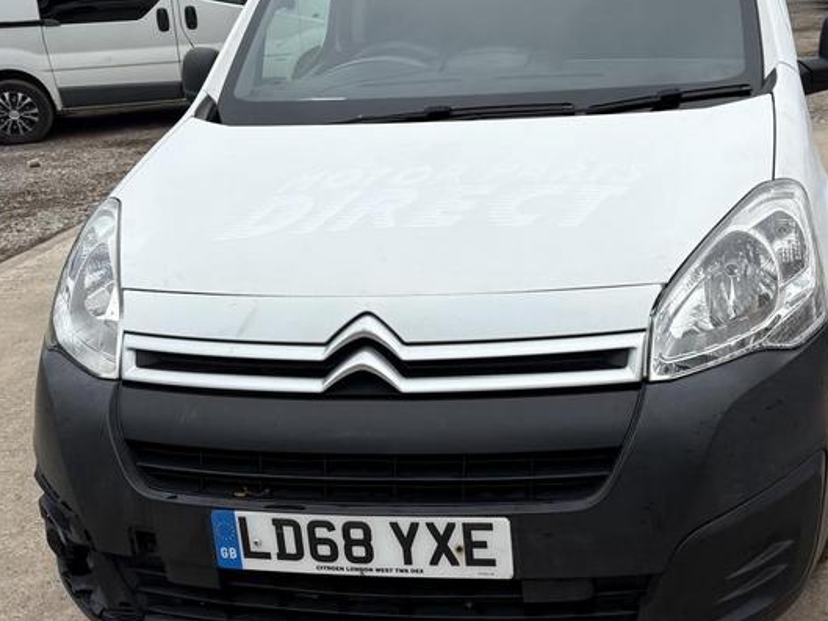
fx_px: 1053
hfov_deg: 42.6
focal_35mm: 44
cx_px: 512
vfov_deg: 32.8
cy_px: 264
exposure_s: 1/1706
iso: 50
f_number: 1.6
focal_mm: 5.96
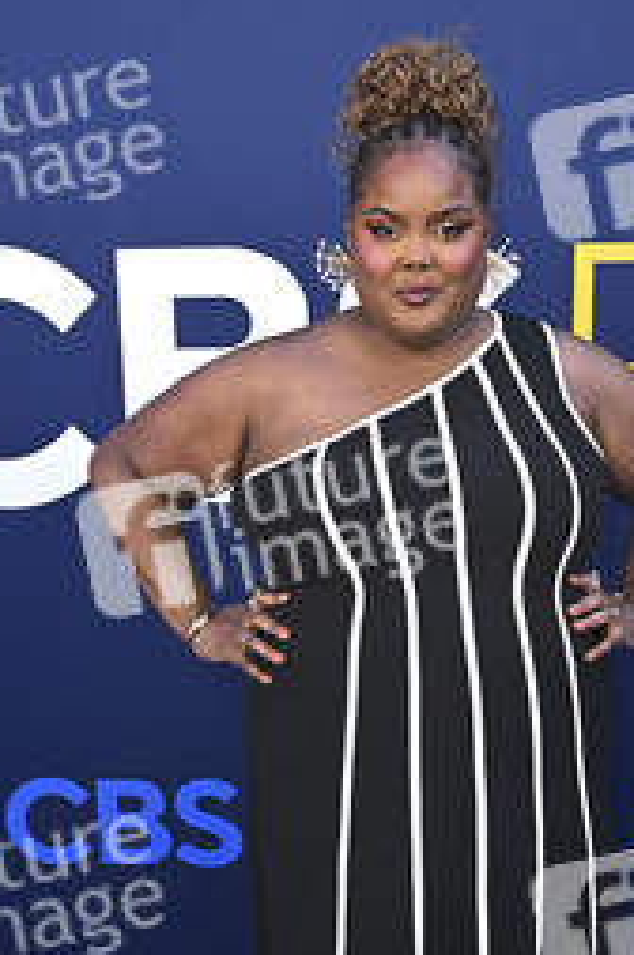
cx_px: 381
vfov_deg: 32.8
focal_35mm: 60
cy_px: 717
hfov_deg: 22.5
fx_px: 1589
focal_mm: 38
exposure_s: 1/200
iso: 320
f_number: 6.3
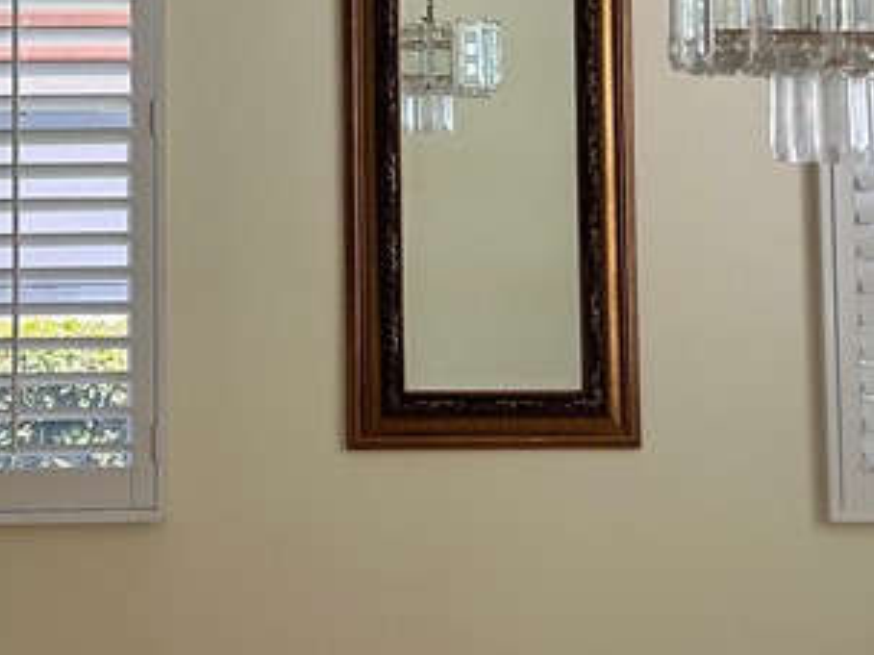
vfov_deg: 16.3
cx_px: 219
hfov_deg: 22.1
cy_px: -55
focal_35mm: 88
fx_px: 2221
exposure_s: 1/531
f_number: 1.5
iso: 50
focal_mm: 5.7
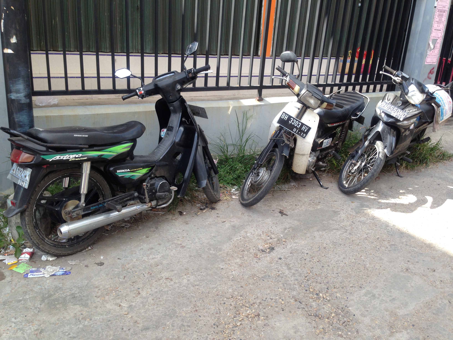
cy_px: 170
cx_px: 226
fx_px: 432
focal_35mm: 33
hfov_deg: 55.4
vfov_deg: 42.9
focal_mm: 4.12
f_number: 2.4
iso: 50
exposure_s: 1/244
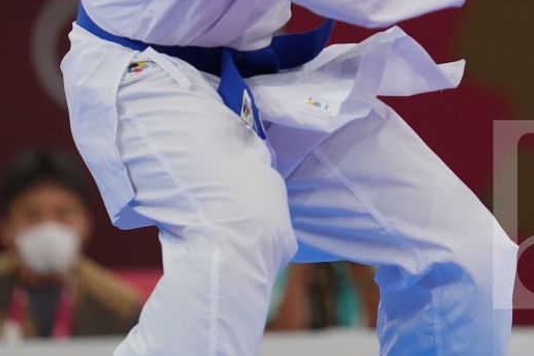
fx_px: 10338
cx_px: 590
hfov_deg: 3.0
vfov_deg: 2.0
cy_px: -153
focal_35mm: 697
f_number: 2.8
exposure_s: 1/1000
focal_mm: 200
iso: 640
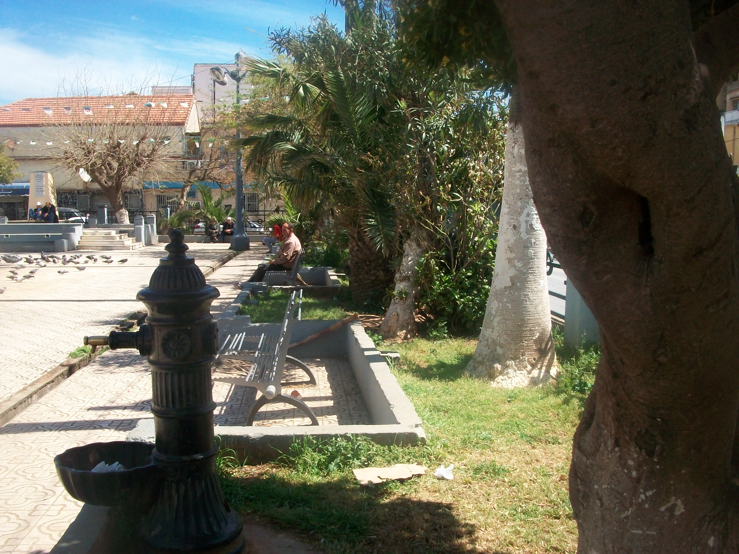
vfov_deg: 41.8
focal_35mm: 34
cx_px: 370
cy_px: 277
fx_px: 726
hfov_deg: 54.0
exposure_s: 1/250
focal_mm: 5.7
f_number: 5.5
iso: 80
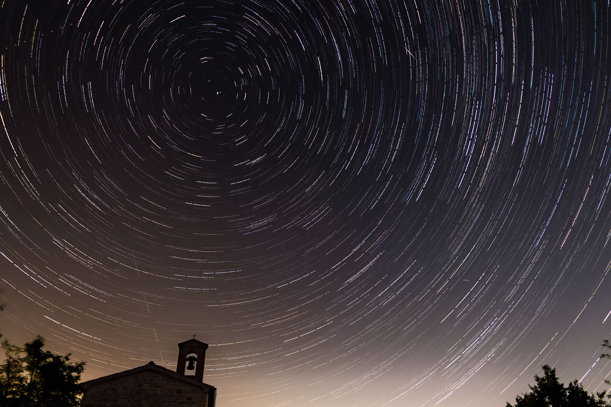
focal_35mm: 28
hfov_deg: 65.5
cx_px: 306
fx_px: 475
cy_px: 204
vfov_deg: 46.4
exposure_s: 15
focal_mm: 18.8
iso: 500
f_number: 2.8
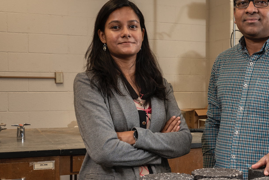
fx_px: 501
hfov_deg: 28.7
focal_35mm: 67
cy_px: 140
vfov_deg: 20.1
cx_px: 251
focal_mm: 34
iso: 640
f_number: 8
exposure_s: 1/60
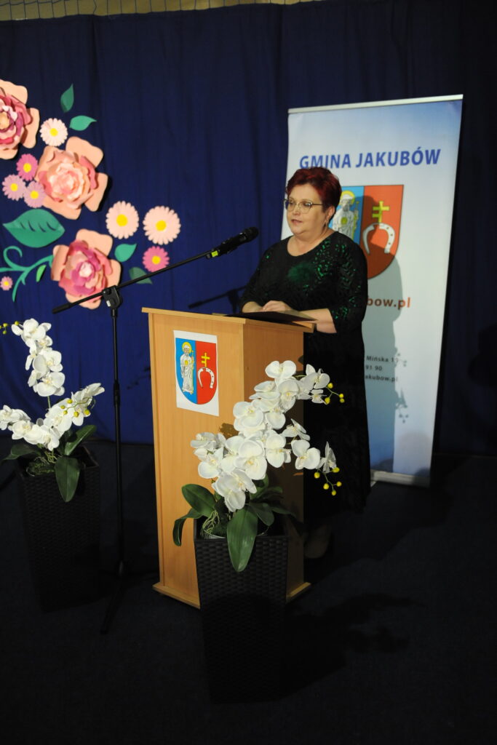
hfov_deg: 35.1
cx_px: 248
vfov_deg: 50.7
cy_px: 372
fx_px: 787
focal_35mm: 38
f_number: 2.8
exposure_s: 1/250
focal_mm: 38
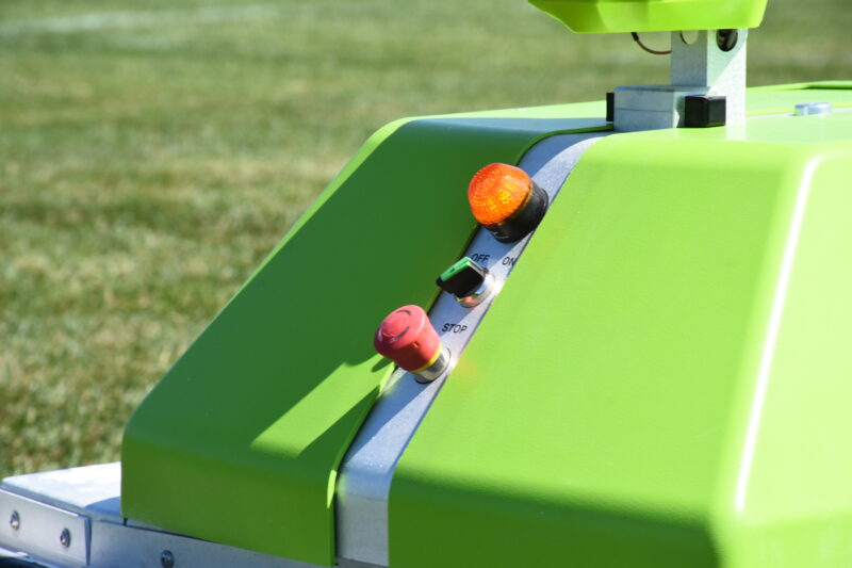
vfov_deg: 7.0
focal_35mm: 195
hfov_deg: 10.6
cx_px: 426
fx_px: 4614
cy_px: 284
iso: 320
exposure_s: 1/400
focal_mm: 130
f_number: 9
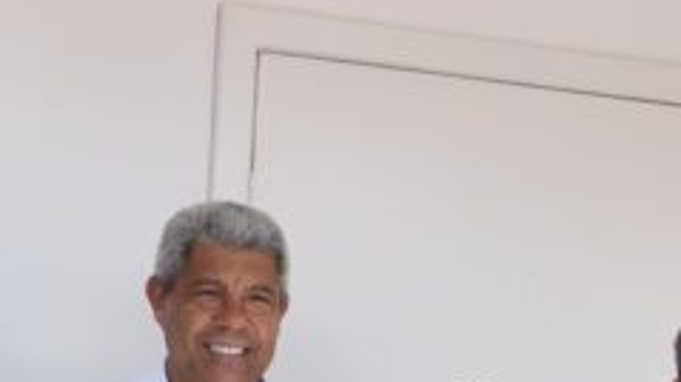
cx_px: -40
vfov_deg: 13.6
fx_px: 1588
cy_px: 366
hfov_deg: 23.0
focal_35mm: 88
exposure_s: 1/250
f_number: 8
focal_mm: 18
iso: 280
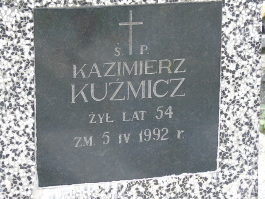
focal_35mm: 142
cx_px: 132
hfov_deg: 13.9
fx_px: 1087
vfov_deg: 10.4
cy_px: 100
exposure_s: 1/100
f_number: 4.7
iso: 400
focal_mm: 25
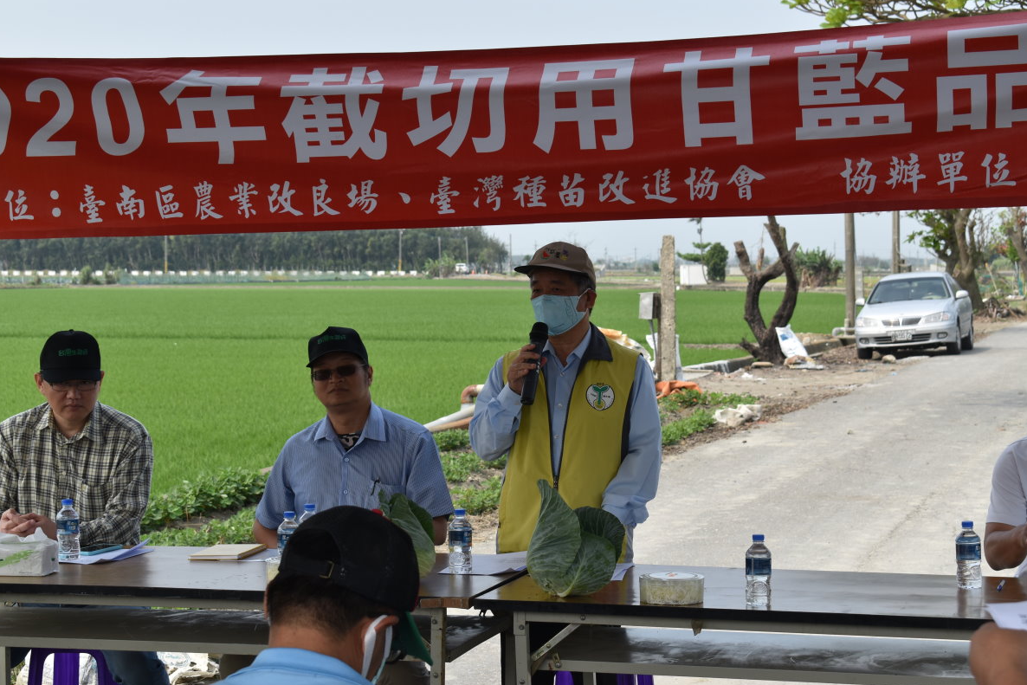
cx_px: 512
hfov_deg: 24.3
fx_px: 2382
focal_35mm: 84
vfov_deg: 16.4
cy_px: 343
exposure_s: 1/320
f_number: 9
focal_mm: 55
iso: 200
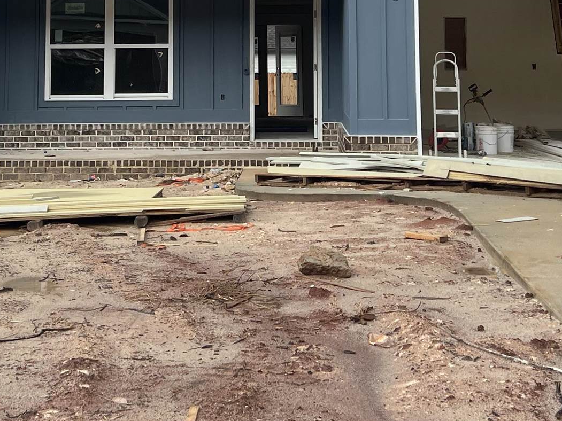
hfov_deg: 25.6
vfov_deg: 18.6
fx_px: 1234
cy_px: -51
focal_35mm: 76
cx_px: 232
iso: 50
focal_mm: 5.7
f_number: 1.5
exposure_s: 1/2353
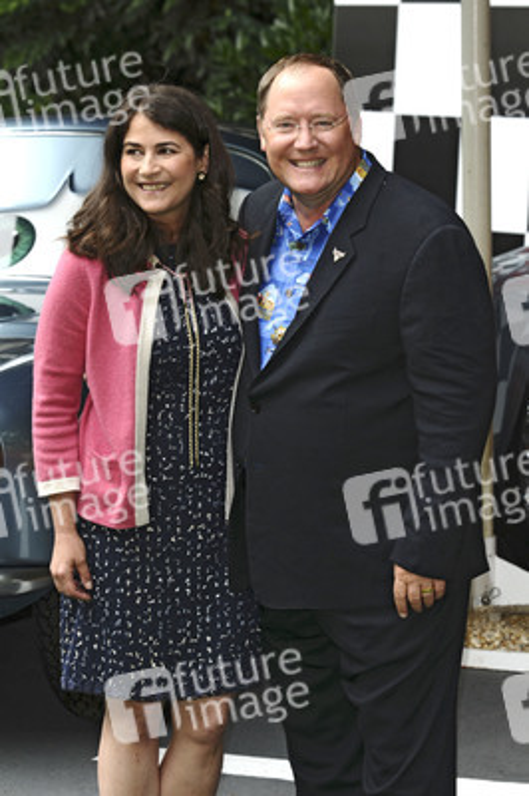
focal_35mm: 180
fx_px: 3974
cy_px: 398
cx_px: 264
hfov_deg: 7.6
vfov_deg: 11.4
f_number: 6.3
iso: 200
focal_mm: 120
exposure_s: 1/250
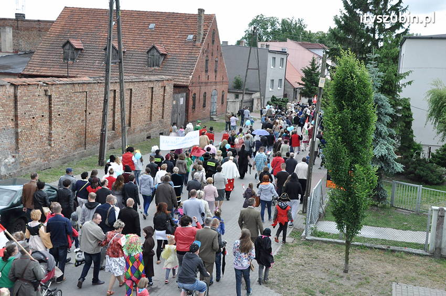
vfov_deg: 34.1
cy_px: 148
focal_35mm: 39
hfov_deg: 49.6
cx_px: 223
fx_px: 483
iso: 1250
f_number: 10
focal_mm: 26
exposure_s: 1/400
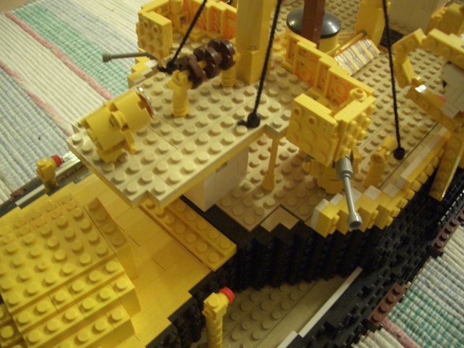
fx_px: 469
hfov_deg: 52.6
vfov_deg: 40.7
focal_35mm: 35
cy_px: 174
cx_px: 232
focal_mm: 5.8
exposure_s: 1/10
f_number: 2.6
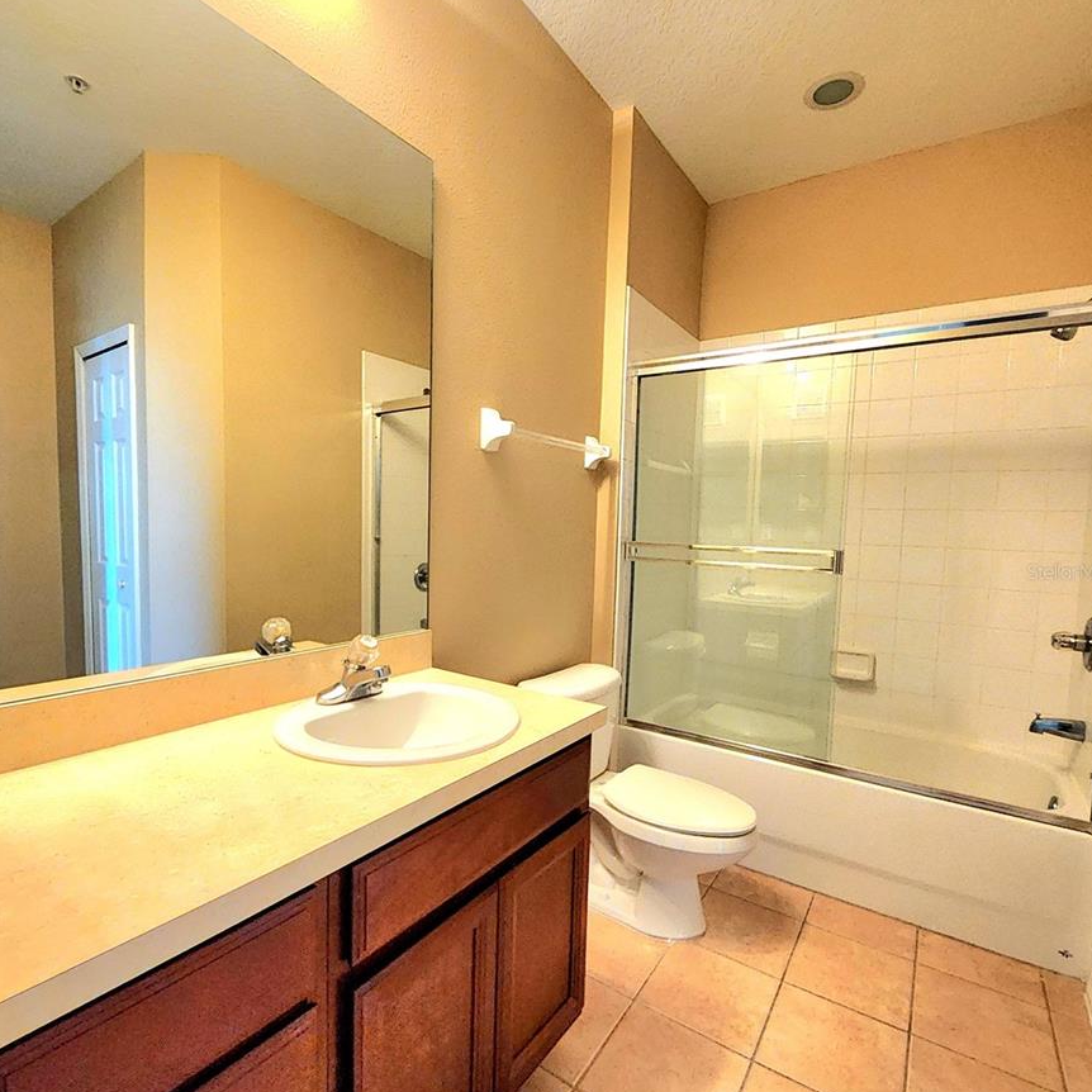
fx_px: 571
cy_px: 571
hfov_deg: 87.4
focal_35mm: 16
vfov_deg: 87.4
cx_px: 547
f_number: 2.2
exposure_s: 1/60.2
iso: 320
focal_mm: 1.13
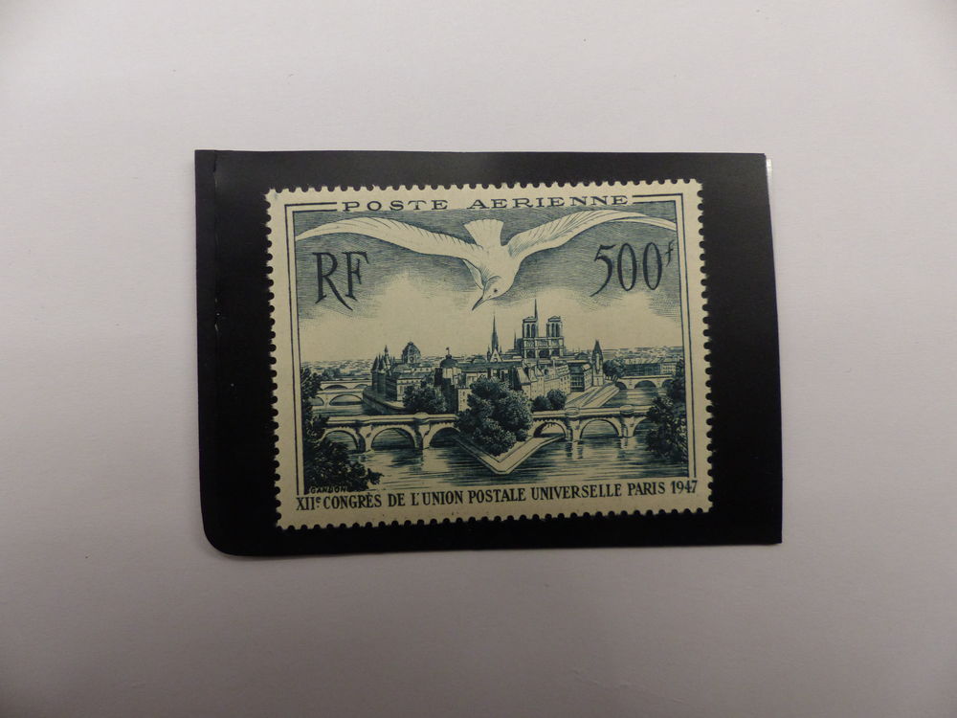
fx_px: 691
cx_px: 478
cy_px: 359
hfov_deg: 69.4
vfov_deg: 54.9
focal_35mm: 25
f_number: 2.8
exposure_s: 1/60
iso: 250
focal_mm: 4.5
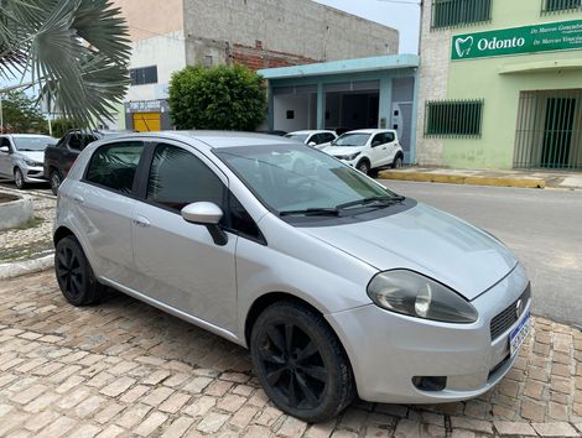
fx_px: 438
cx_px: 291
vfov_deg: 53.2
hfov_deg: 67.2
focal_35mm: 26
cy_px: 219
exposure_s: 1/3040
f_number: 1.8
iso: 32
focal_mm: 4.25
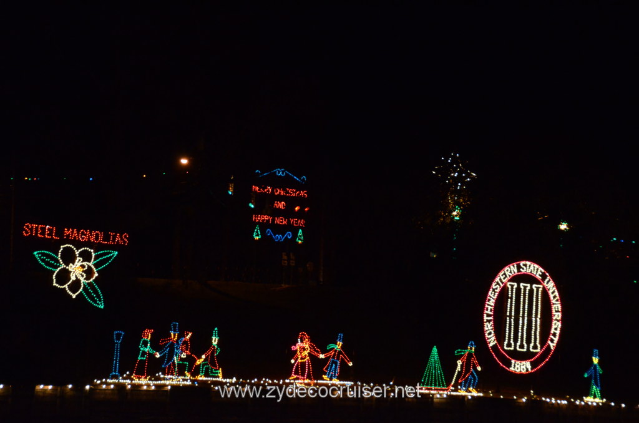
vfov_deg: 12.1
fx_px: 1993
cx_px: 320
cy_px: 212
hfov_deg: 18.2
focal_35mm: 112
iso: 4000
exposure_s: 1/60
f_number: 5
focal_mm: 75
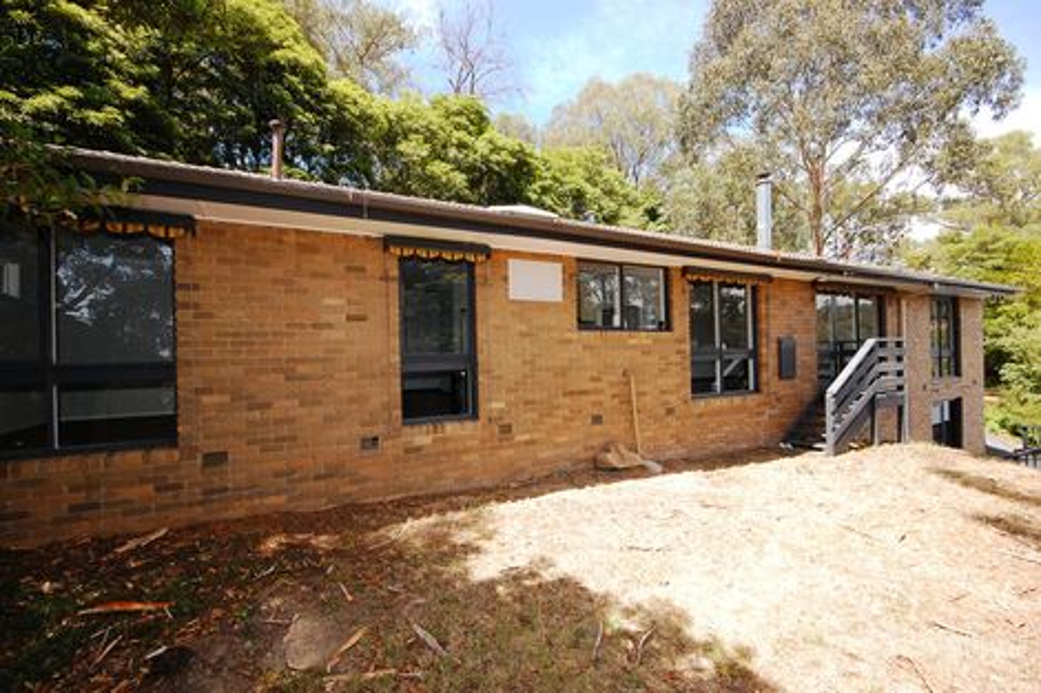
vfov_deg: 77.3
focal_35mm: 15
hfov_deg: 100.4
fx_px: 434
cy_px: 346
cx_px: 520
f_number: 9
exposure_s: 1/320
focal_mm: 10
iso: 800
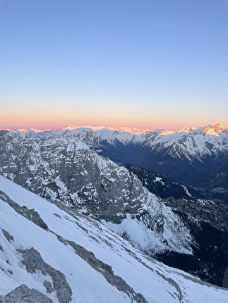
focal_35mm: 26
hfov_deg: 53.1
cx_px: 114
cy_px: 152
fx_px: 228
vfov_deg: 67.3
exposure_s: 1/202
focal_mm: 4.2
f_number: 1.6
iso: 32
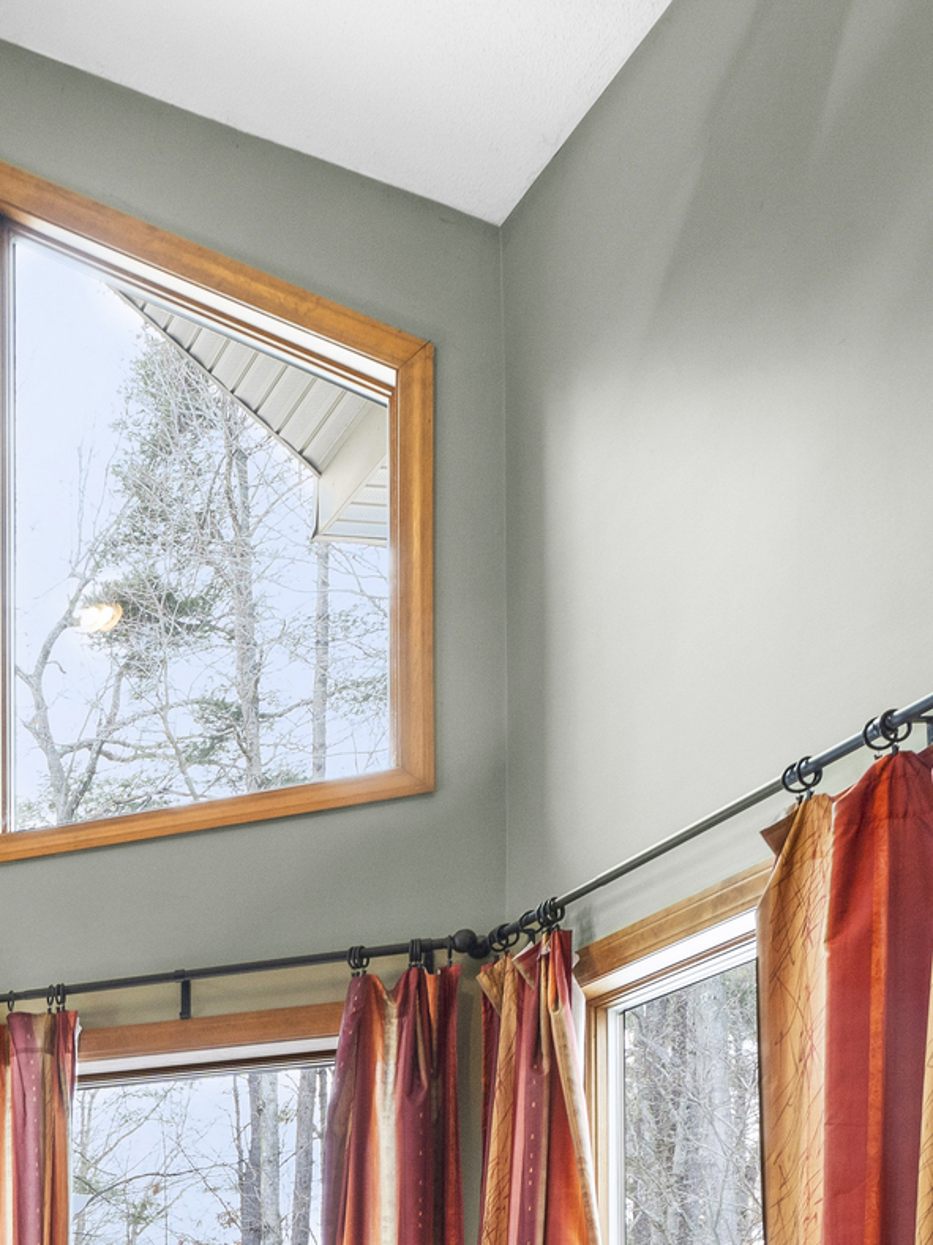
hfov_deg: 26.1
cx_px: -360
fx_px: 1617
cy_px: 1319
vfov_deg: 36.6
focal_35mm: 45
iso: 320
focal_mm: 12
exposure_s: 1/1.67
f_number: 7.1
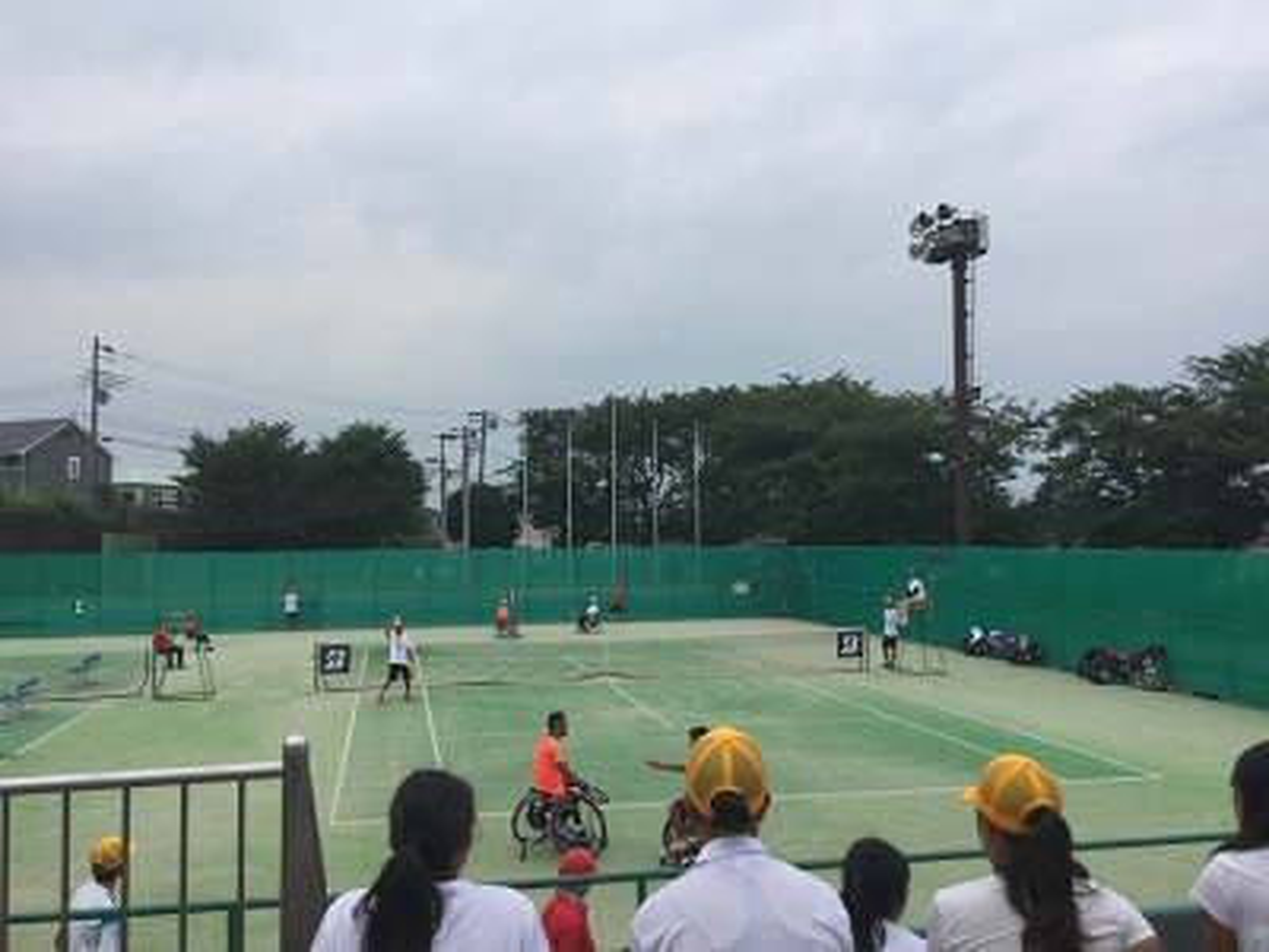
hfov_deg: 58.4
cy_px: 476
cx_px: 634
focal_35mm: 31
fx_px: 1136
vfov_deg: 45.4
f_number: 2.4
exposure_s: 1/849
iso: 25
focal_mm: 3.3
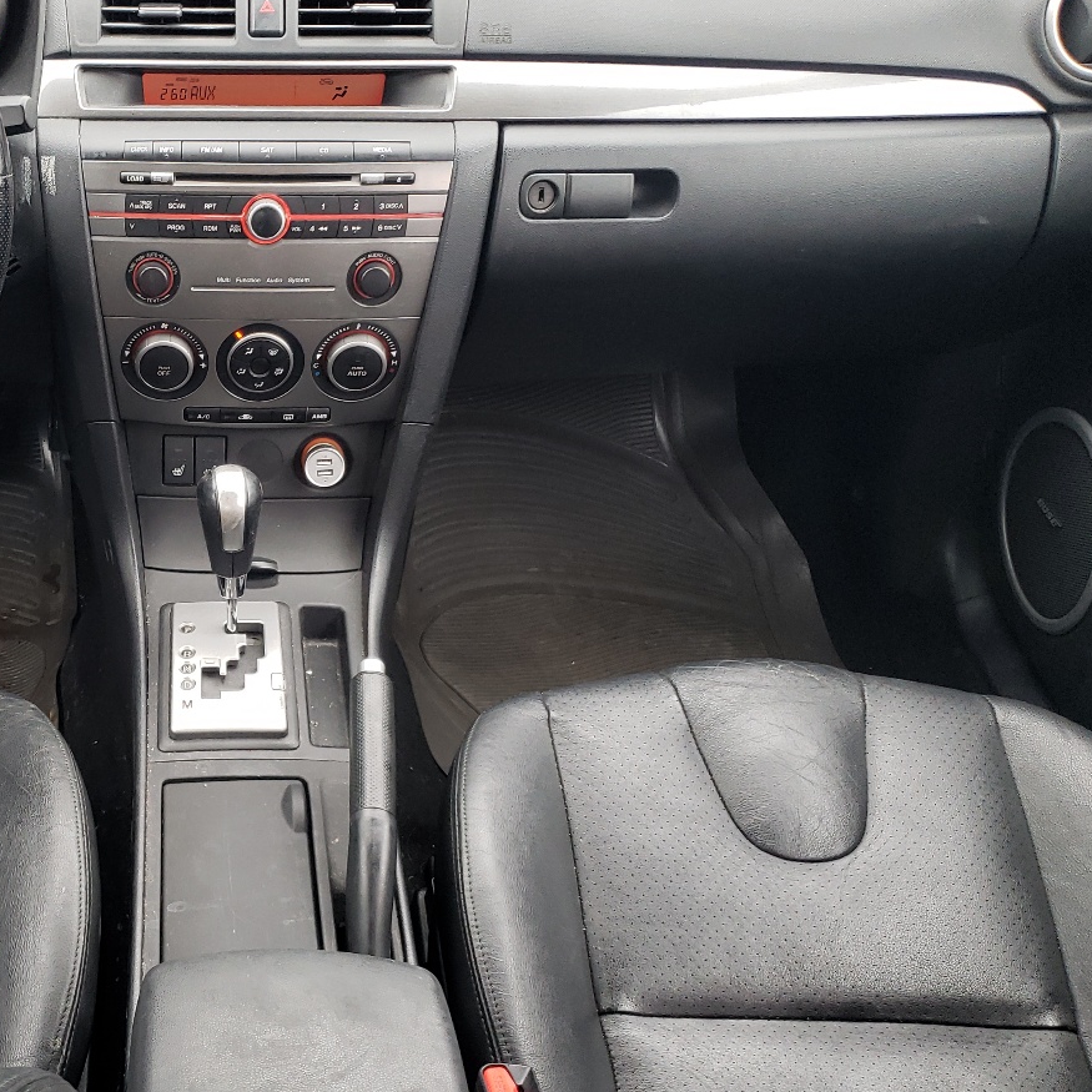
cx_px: 187
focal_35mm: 42
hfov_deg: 38.2
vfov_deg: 40.0
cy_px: 568
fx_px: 1499
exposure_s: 1/60.2
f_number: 1.5
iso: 86
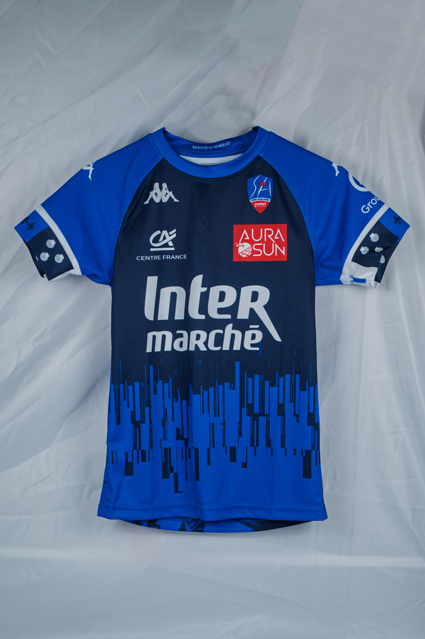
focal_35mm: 70
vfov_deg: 28.9
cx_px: 212
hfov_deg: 19.4
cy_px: 320
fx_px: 1241
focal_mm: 70
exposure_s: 1/160
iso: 100
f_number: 3.2
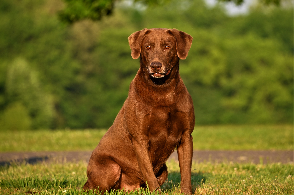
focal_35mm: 300
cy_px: 98
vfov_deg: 4.6
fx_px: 2448
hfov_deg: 6.9
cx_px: 147
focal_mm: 300
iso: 320
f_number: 7.1
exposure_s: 1/320
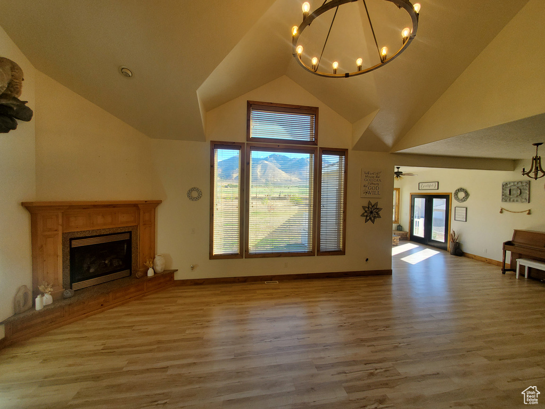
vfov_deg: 89.9
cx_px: 272
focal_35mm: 13
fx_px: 205
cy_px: 204
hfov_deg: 106.2
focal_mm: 1.8
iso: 50
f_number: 2.2
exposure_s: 1/129
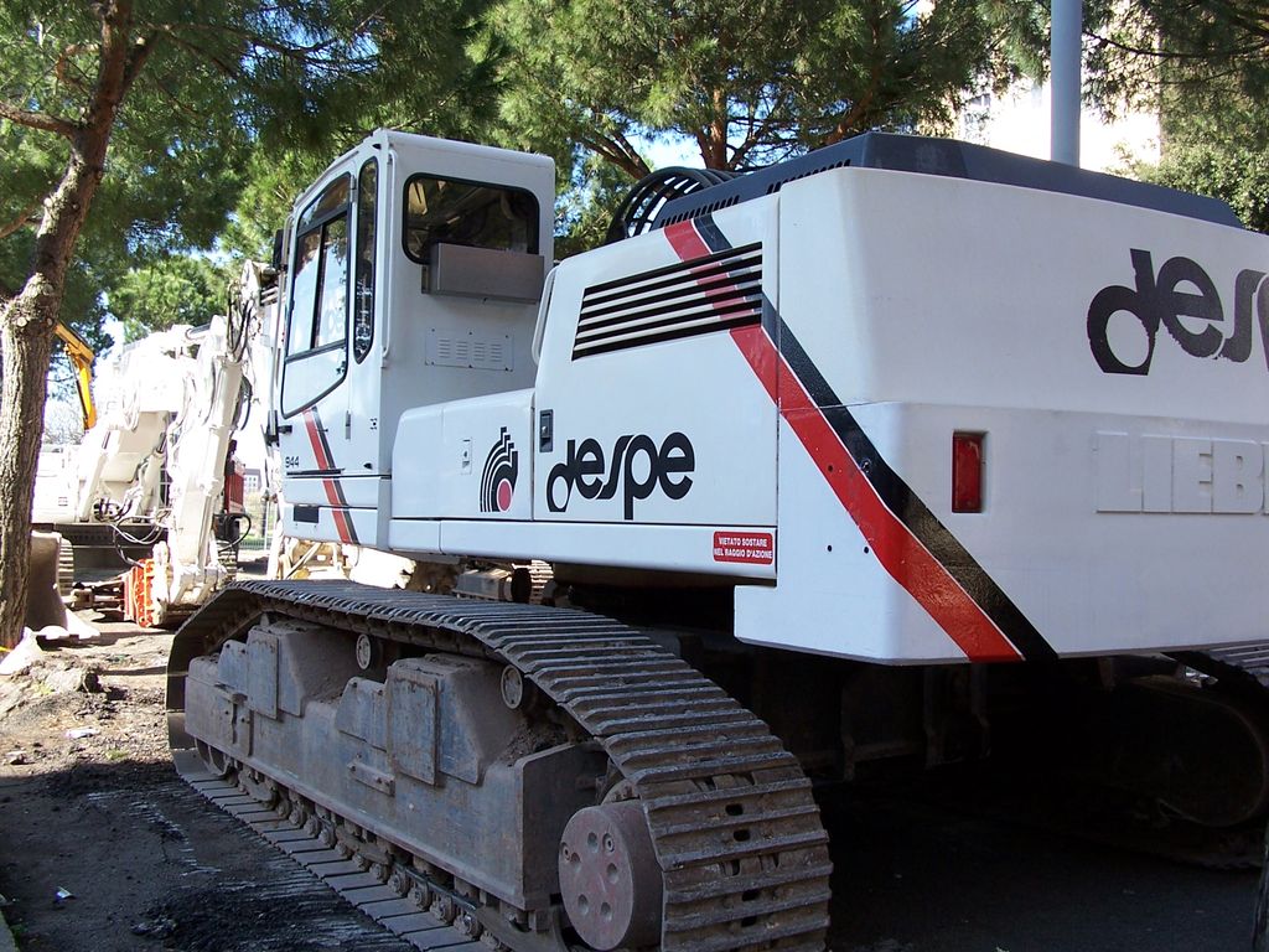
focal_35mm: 35
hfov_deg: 52.6
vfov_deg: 40.7
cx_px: 634
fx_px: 1283
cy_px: 476
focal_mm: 6
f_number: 2.8
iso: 80
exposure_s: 1/250
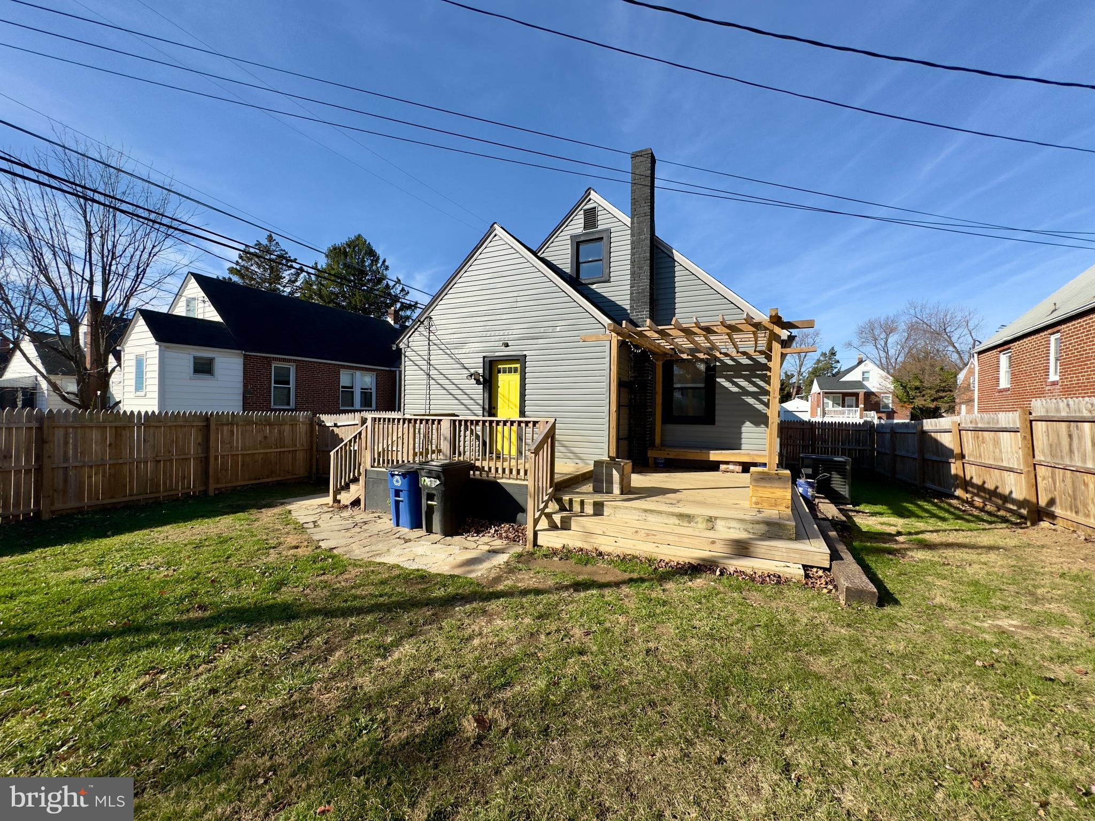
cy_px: 410
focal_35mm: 14
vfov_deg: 85.7
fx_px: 443
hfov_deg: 102.1
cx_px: 548
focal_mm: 2.22
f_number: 2.2
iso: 40
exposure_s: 1/1832
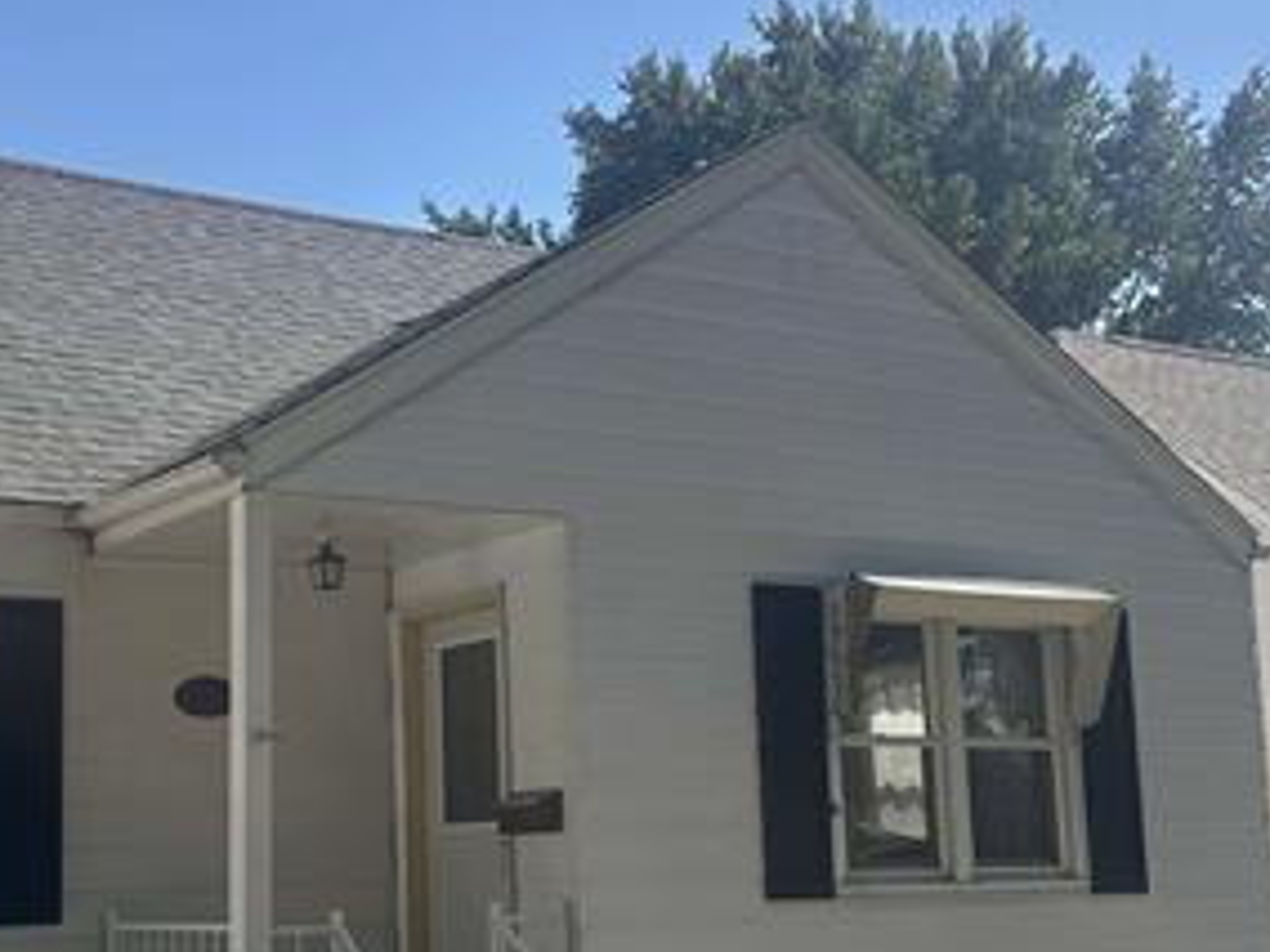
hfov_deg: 35.3
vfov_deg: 26.9
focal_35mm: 54
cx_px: 456
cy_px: 608
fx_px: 1981
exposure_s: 1/4762
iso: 80
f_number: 1.78
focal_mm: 6.86
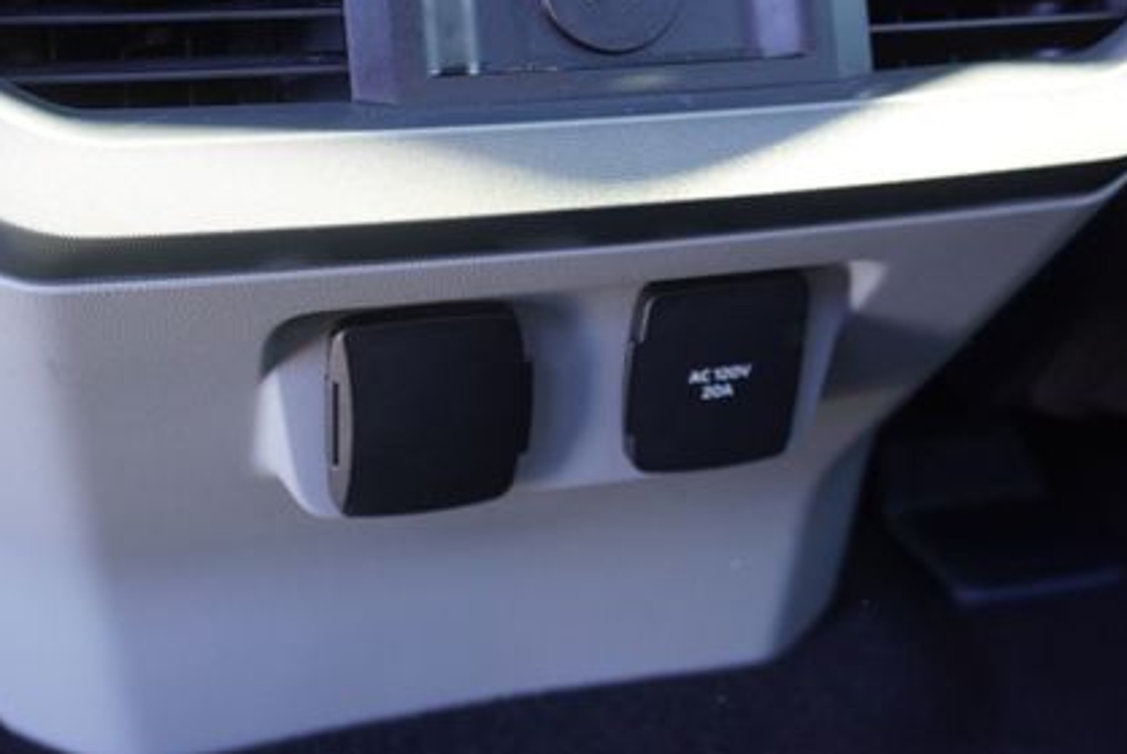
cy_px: 184
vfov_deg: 28.8
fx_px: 1442
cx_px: 470
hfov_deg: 42.6
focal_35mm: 46
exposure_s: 1/60
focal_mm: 20
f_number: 4
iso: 800
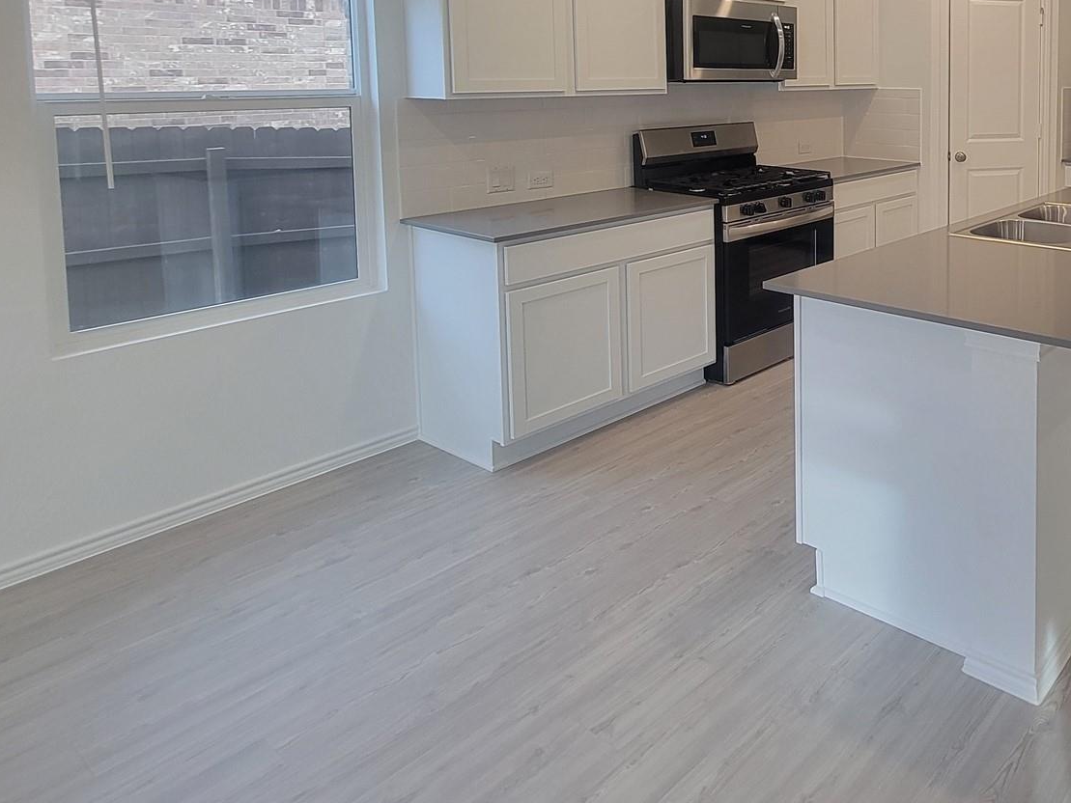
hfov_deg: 60.6
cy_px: 124
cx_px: 964
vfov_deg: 51.9
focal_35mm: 24
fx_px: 743
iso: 125
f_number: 2.2
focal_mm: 2.2
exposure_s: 1/60
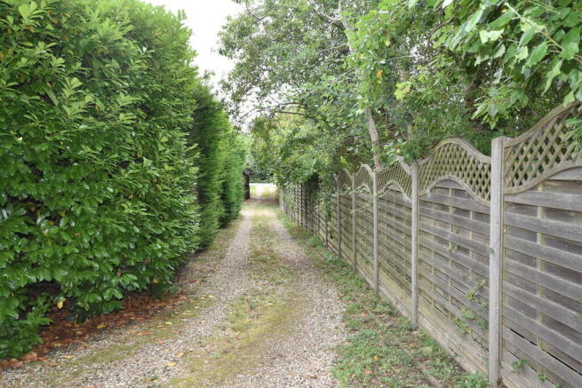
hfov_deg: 61.9
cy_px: 194
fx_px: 485
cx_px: 291
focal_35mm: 30
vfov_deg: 43.6
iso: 360
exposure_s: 1/125
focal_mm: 20
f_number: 5.6
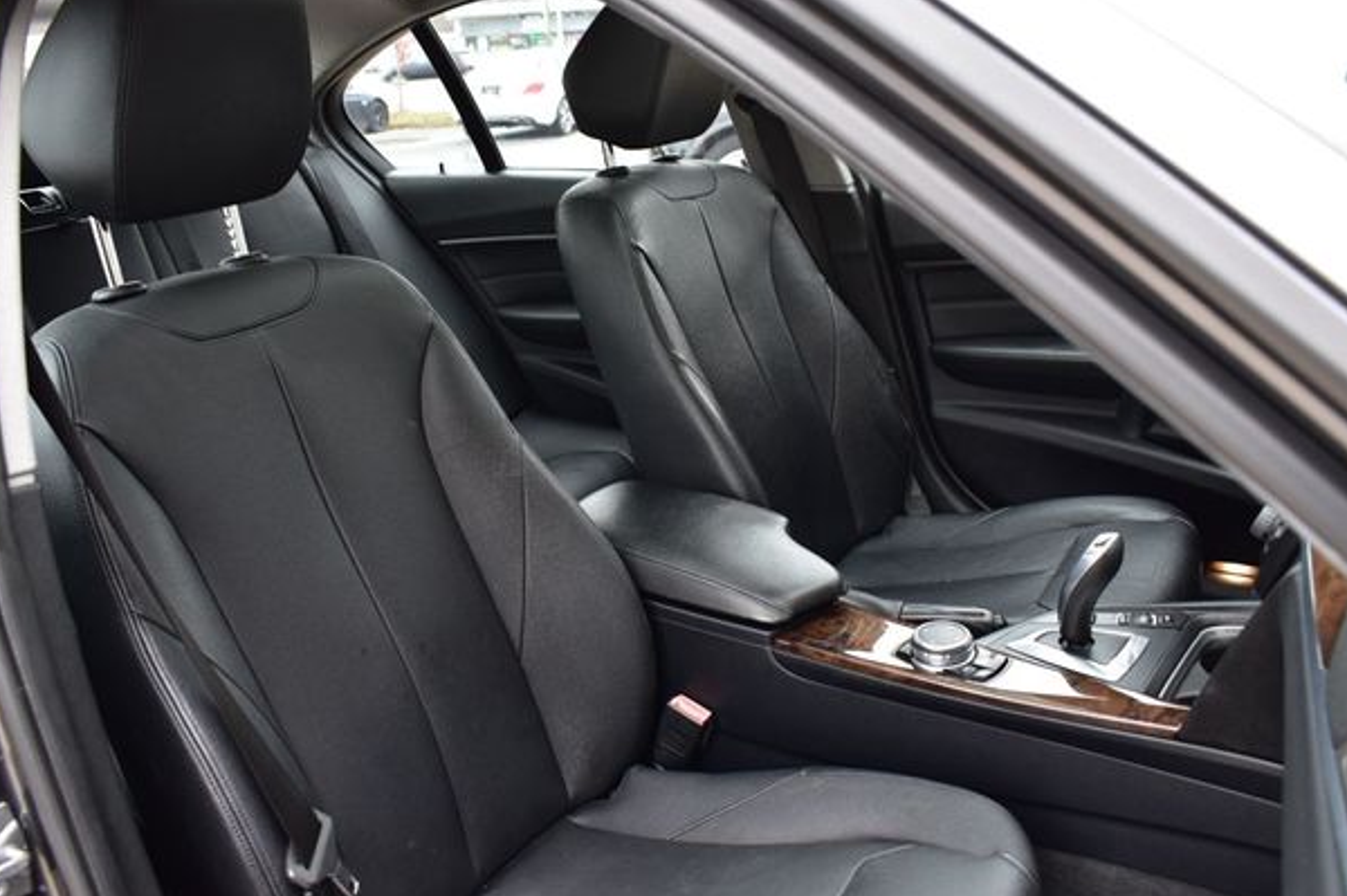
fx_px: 1196
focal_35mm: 32
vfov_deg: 41.0
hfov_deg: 58.7
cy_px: 429
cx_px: 649
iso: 400
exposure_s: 1/20
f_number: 6.3
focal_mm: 20
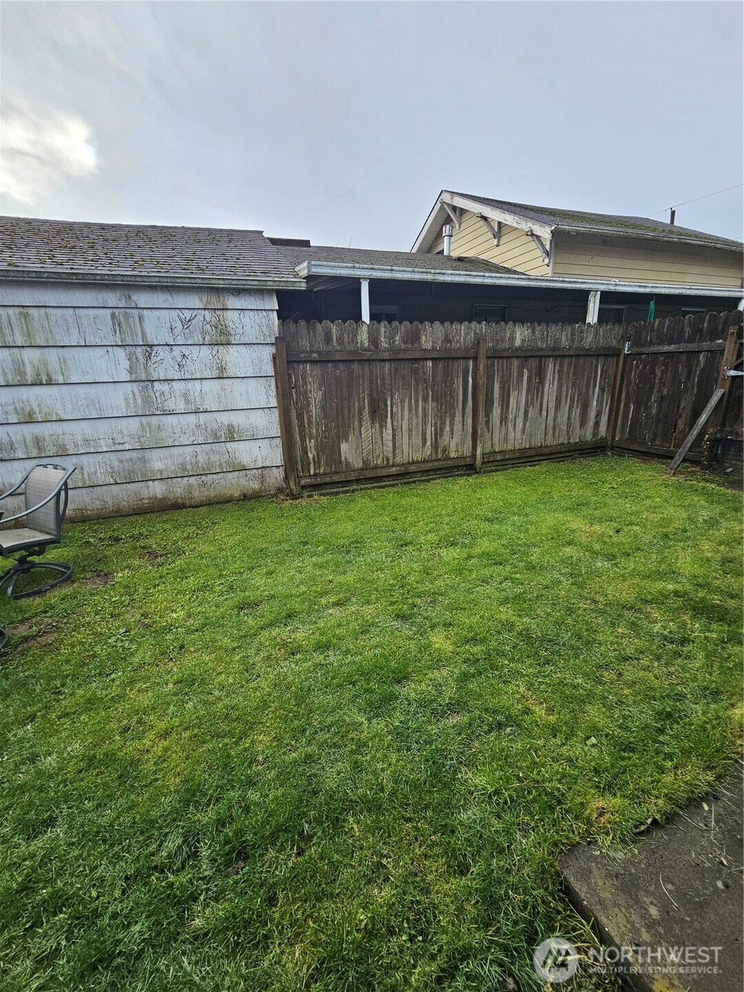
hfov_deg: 89.9
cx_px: 372
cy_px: 496
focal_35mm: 13
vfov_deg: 106.2
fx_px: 373
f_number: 2.2
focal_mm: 2.2
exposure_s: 1/356
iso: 50
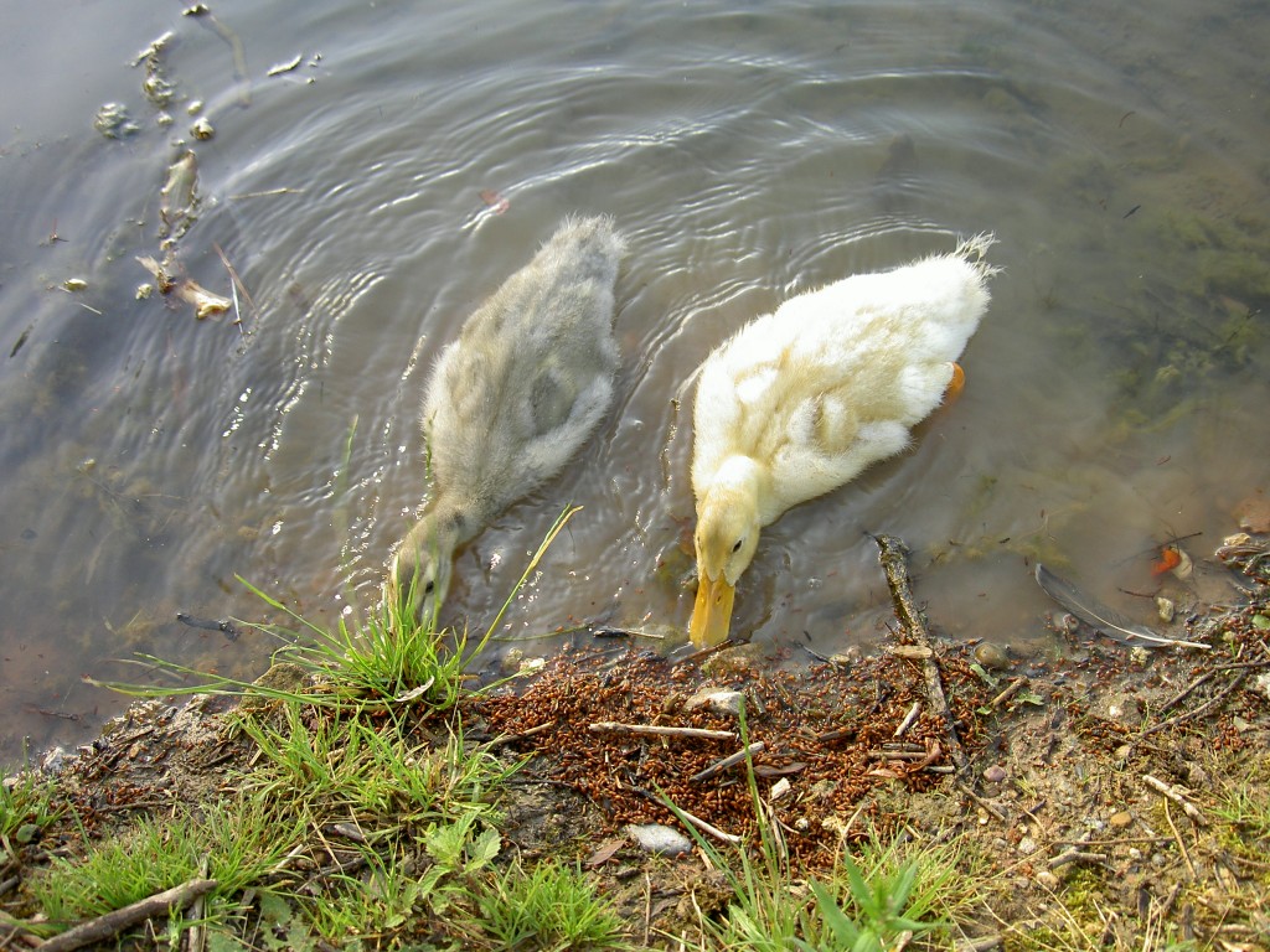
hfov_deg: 47.9
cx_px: 635
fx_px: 1431
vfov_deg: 36.8
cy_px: 476
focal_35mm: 39
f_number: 2.8
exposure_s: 1/125
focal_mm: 8
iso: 100
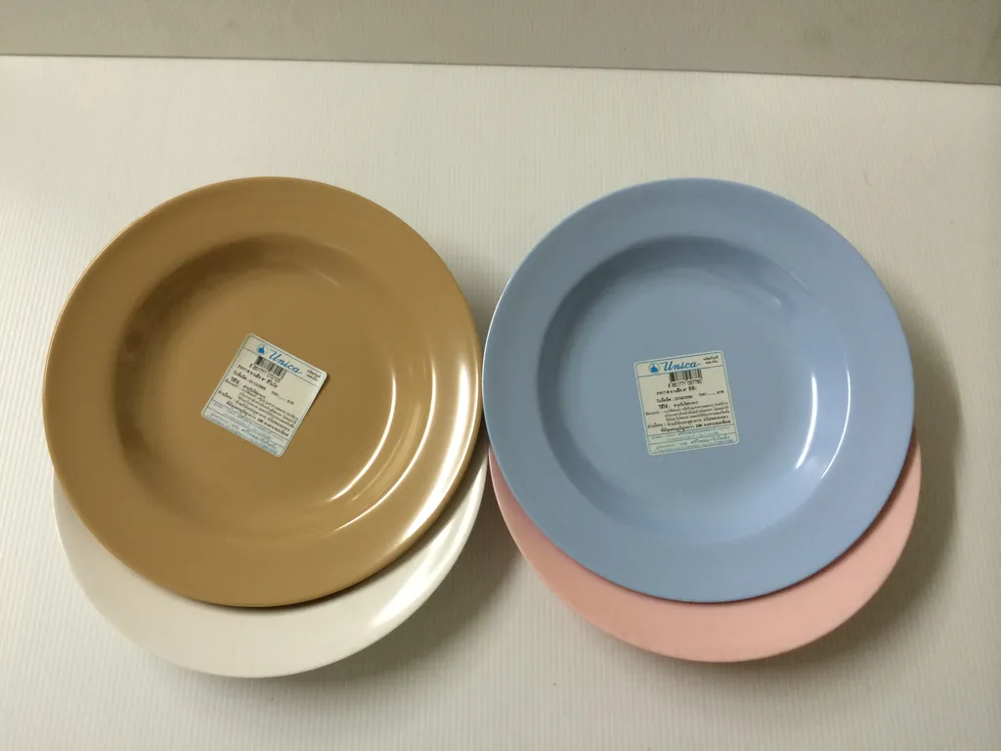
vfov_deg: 46.8
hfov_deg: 60.0
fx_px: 868
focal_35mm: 30
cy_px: 376
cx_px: 500
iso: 125
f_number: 2.2
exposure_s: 1/33
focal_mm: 4.12
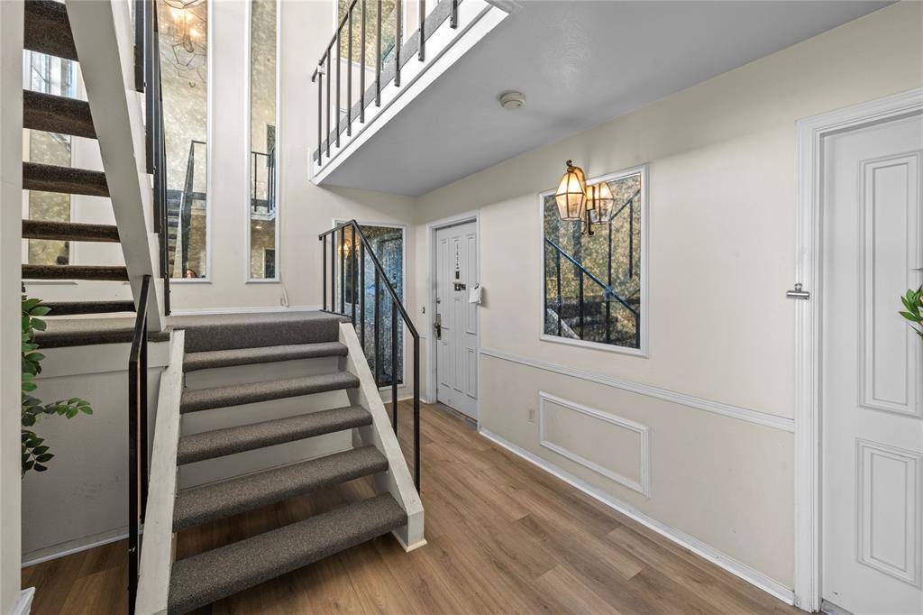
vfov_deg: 81.2
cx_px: 462
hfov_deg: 104.3
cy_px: 308
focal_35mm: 14
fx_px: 359
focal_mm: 14
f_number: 9
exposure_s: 1/6
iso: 200
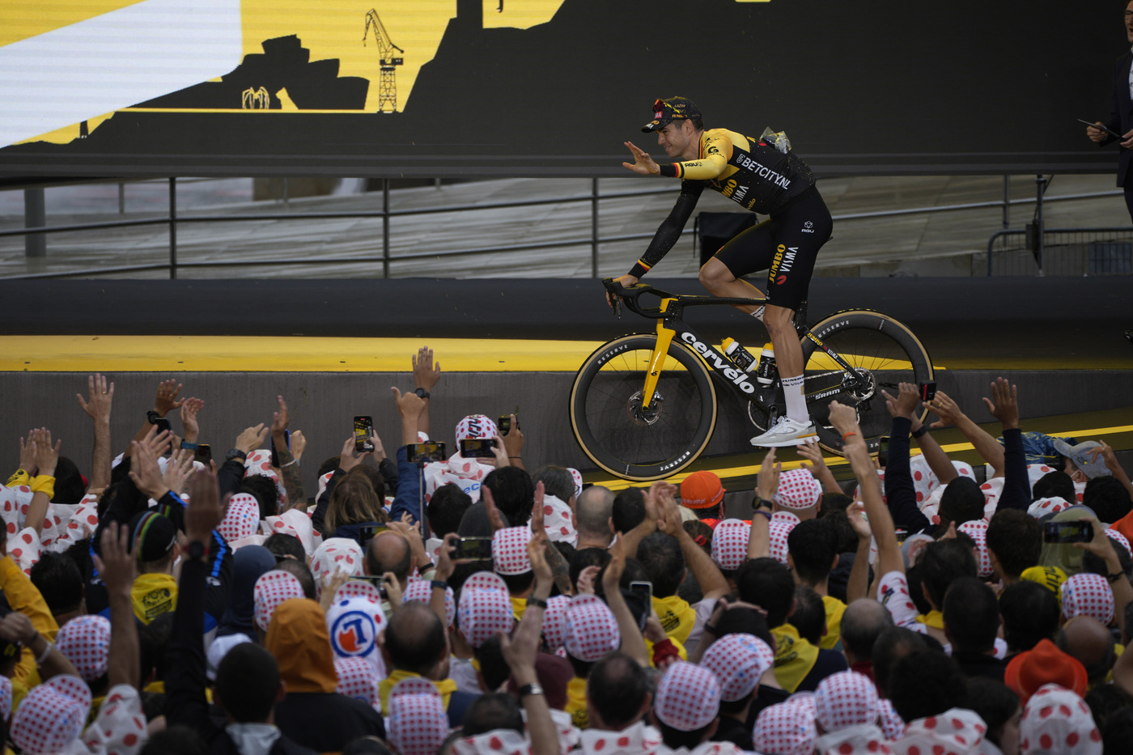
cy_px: 378
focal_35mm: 229
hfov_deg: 9.0
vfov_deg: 6.0
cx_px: 566
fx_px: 7206
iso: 800
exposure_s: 1/500
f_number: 5.6
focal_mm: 229
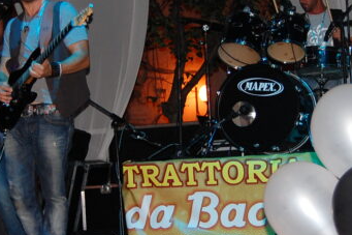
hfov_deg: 16.3
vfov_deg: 10.9
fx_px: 1231
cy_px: 86
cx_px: 152
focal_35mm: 126
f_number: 5.6
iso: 560
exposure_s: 1/125
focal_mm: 28
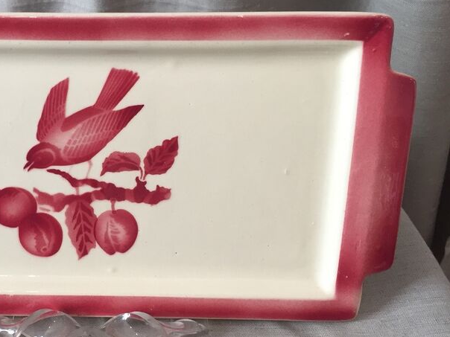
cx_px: 79
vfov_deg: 30.2
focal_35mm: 48
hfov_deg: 37.9
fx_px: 624
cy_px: 191
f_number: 2.2
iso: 50
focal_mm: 4.15
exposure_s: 1/33
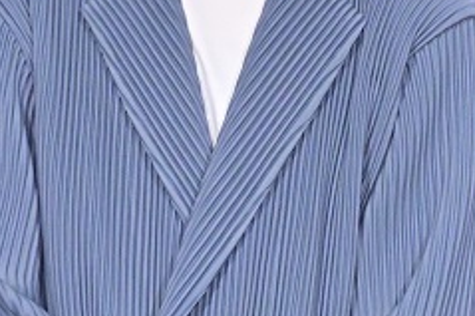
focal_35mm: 450
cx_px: 216
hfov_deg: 4.6
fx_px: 5933
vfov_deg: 3.0
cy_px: 32
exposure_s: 1/200
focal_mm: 89
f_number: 6.3
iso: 3200
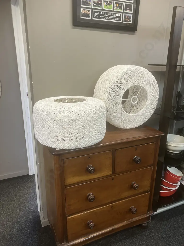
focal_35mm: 28
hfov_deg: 49.7
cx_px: 92
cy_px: 123
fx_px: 198
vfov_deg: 63.4
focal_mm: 3.99
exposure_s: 1/50
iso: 125
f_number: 1.8
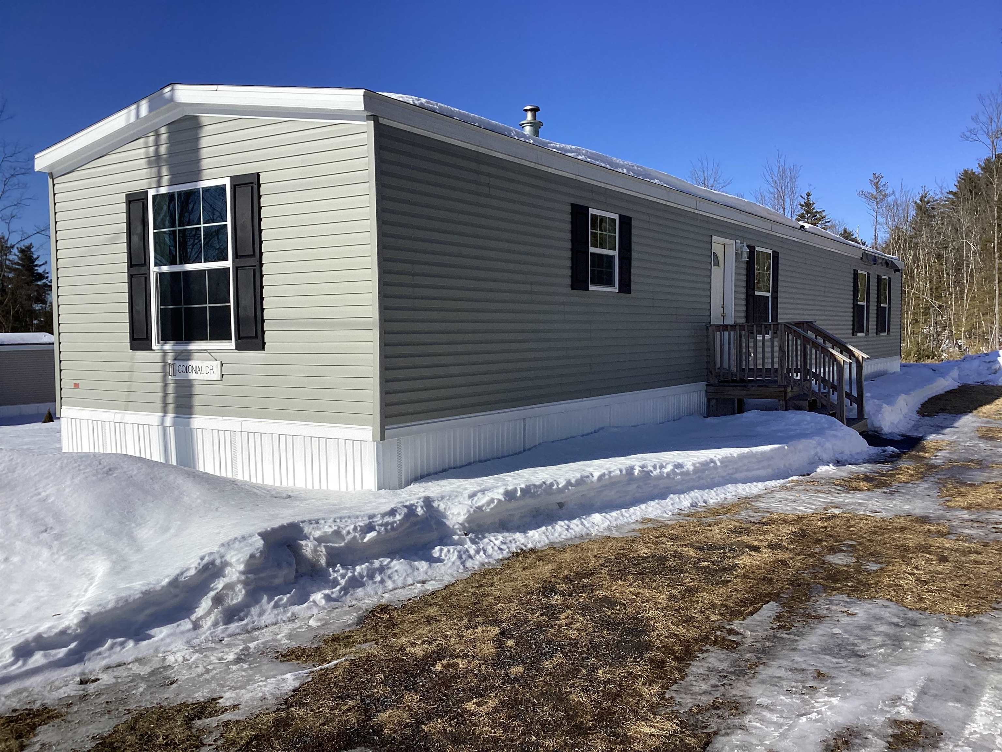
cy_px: 376
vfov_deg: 45.4
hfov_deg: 58.4
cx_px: 501
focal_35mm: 31
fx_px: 897
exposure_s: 1/2469
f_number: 2.4
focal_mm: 3.3
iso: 25
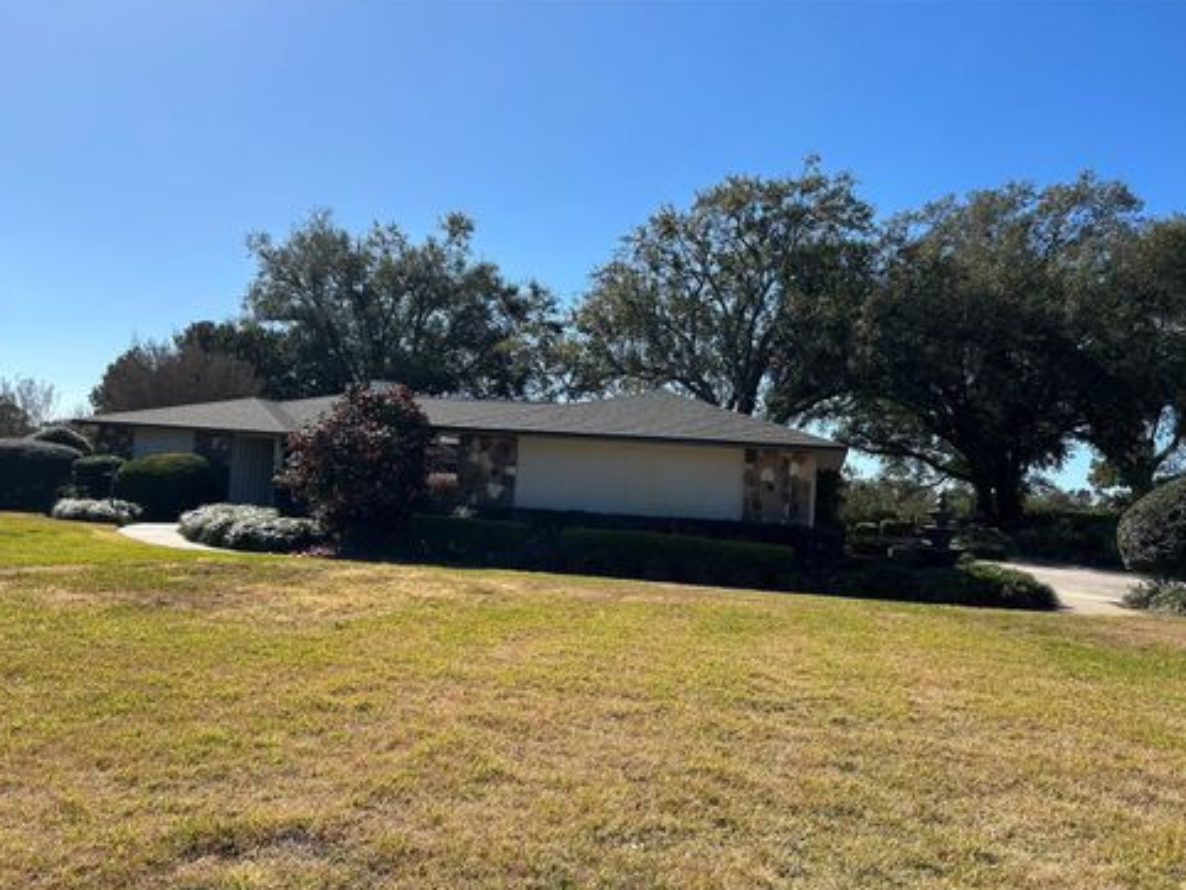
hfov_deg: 65.3
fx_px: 925
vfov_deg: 51.4
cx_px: 589
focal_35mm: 27
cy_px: 450
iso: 50
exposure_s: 1/4444
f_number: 1.5
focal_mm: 5.7
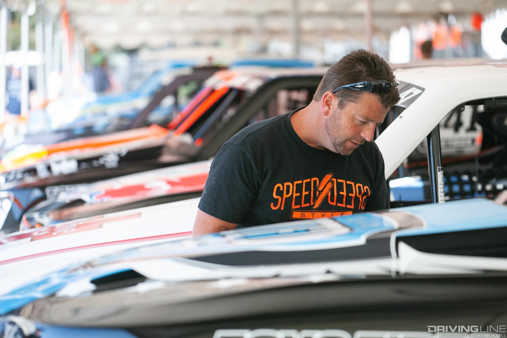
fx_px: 2042
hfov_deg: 14.2
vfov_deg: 9.5
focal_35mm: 145
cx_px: 254
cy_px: 169
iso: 1600
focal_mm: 145
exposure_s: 1/1000
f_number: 4
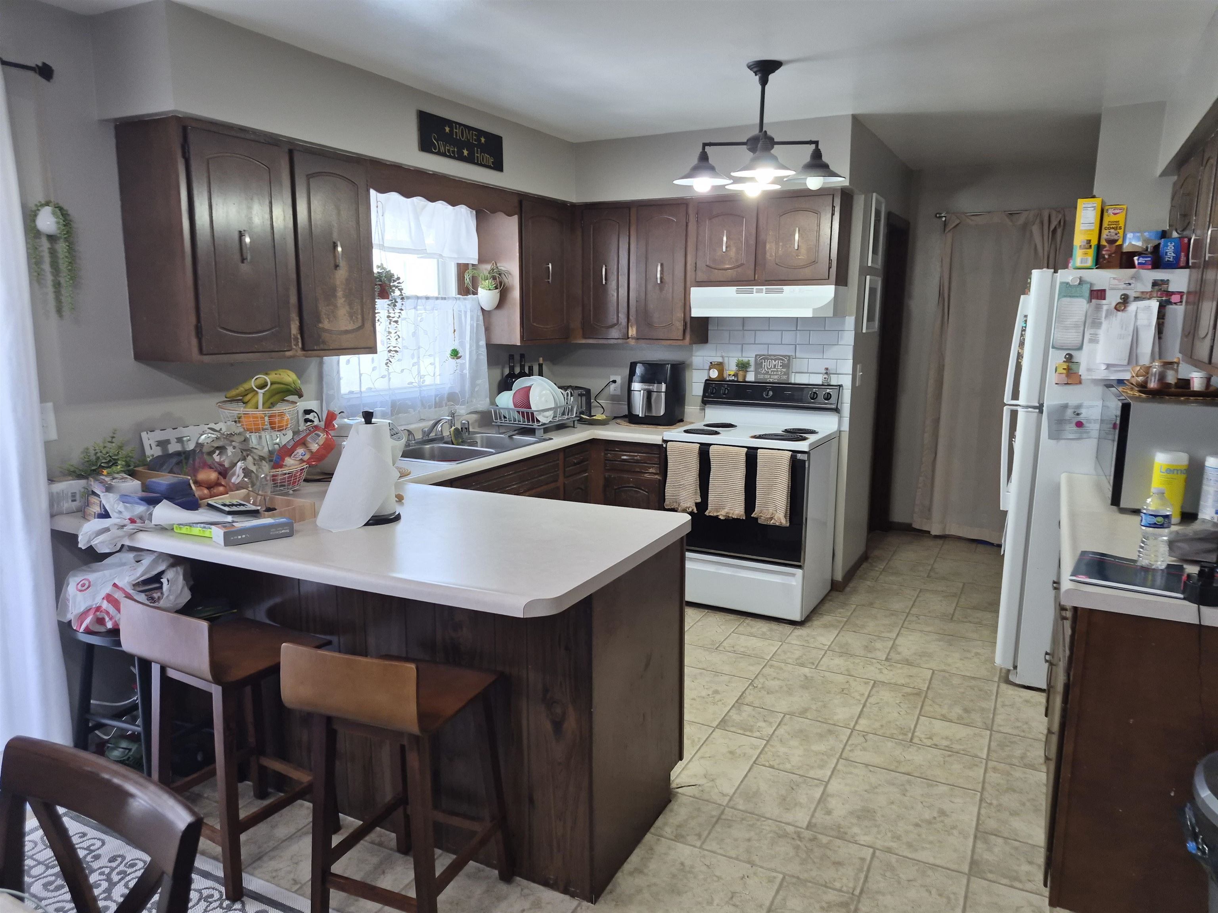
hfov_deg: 73.9
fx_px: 809
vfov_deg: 58.9
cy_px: 456
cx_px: 609
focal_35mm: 23
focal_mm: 5.4
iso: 125
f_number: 1.8
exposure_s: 1/120
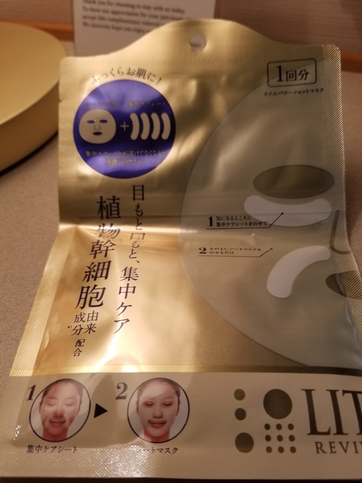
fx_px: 363
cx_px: 181
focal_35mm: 26
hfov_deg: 53.1
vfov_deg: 67.3
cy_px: 242
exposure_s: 1/100
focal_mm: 4.25
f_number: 1.7
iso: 80
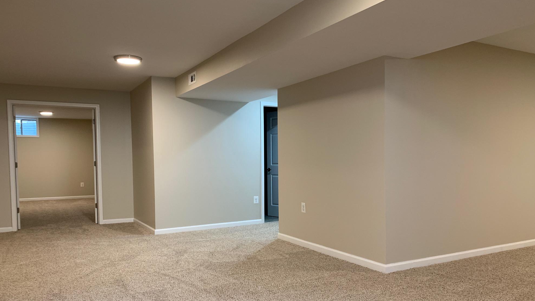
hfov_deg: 66.1
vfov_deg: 39.9
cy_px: 187
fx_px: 411
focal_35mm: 29
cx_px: 273
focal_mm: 4.25
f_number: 1.8
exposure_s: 1/60
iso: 160
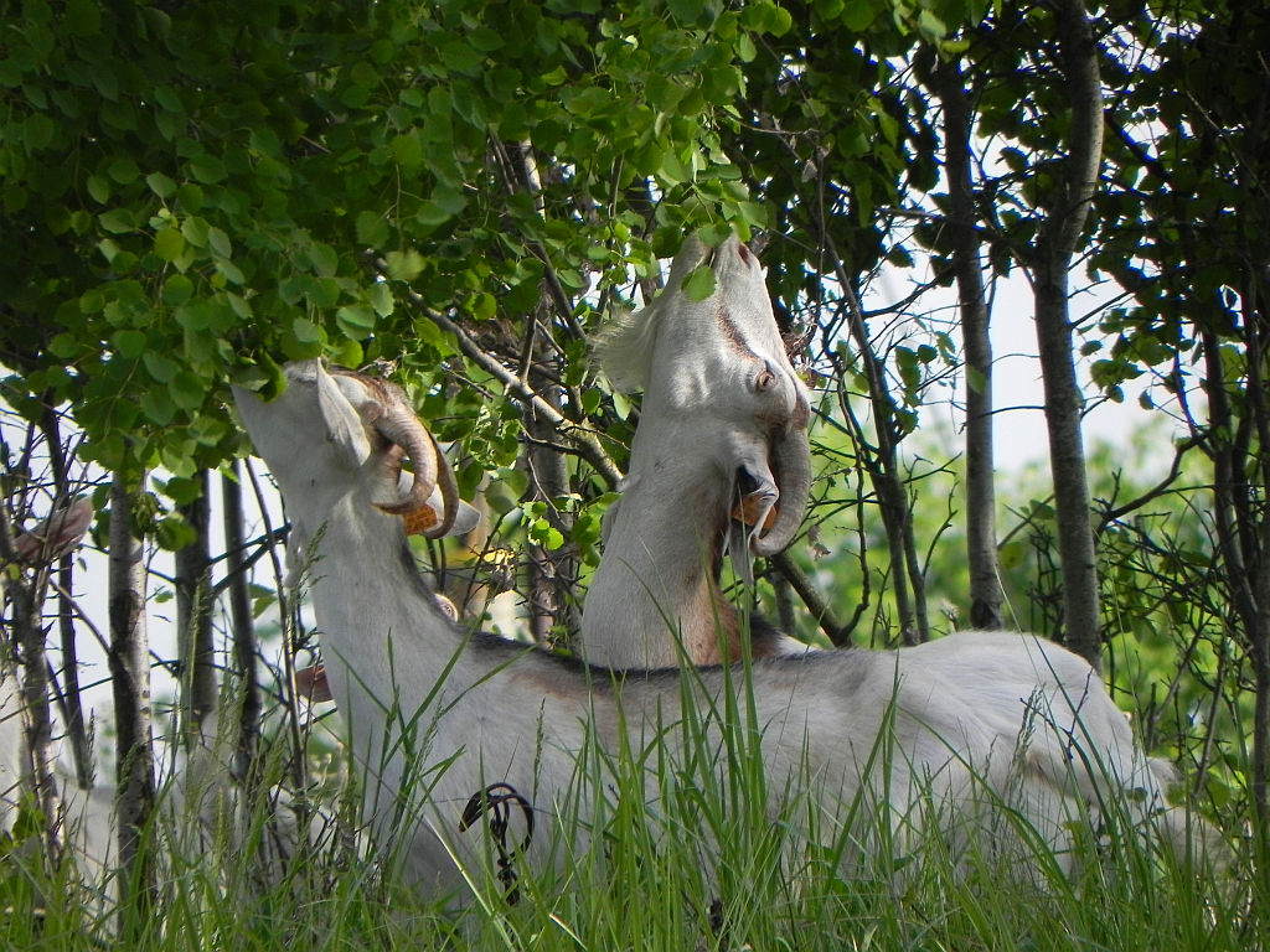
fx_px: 24875
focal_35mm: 678
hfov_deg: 2.9
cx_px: 635
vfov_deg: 2.2
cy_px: 476
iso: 160
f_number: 5.6
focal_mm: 120
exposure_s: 1/257
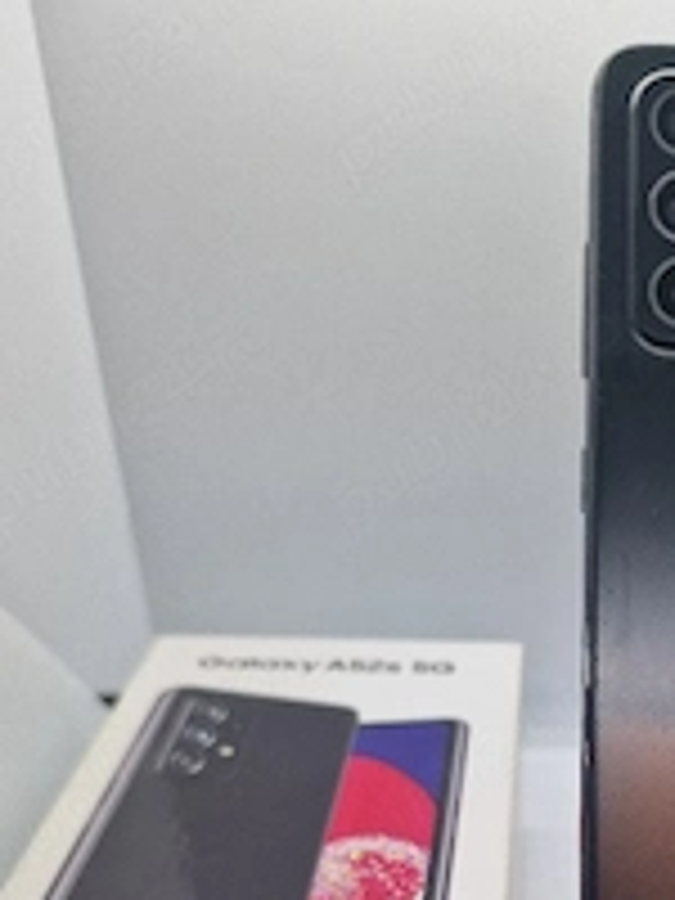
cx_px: 567
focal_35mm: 46
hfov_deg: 30.5
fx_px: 1196
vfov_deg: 38.2
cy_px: 824
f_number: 1.8
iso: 50
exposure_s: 1/182
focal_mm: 6.4
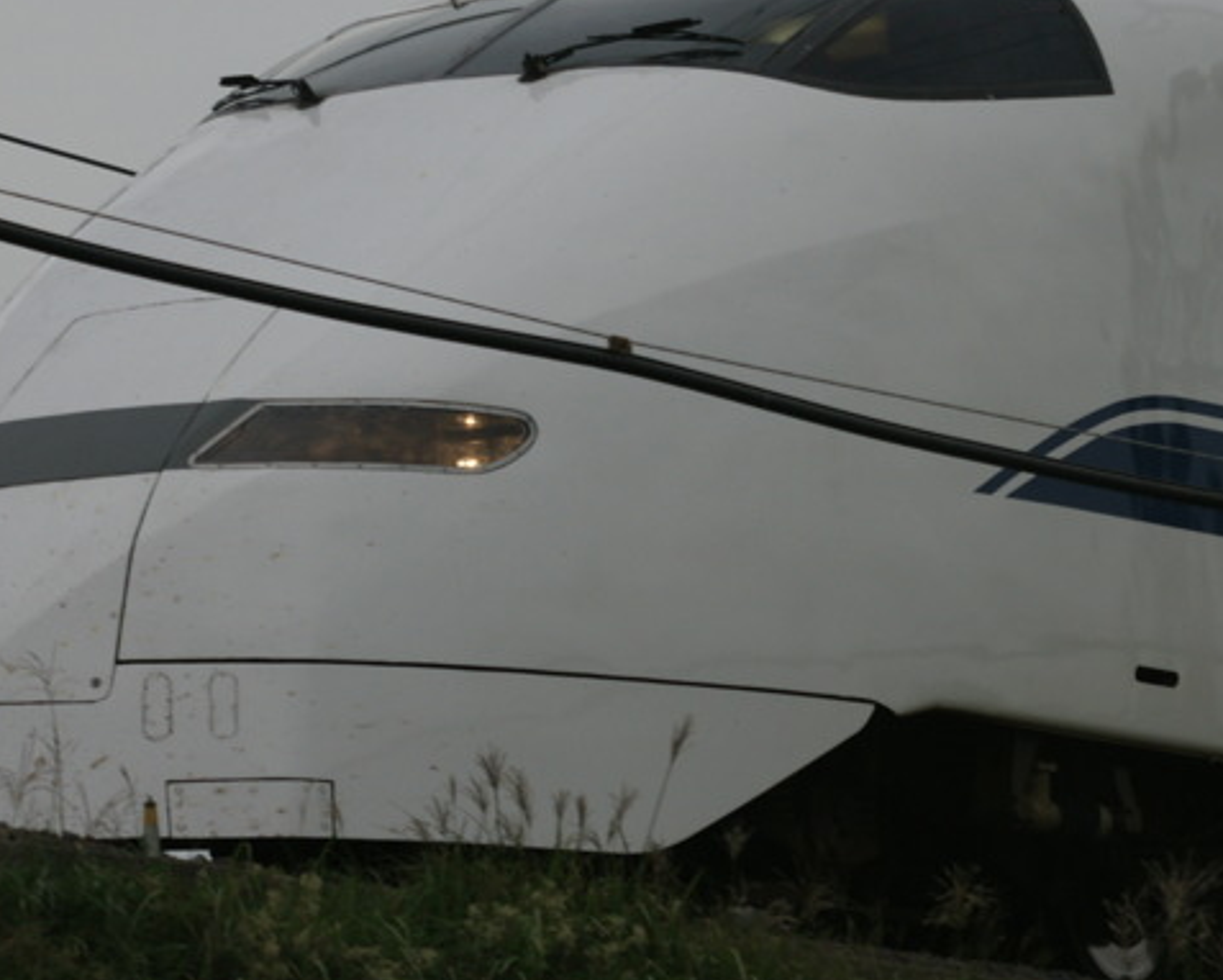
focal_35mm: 483
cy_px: 559
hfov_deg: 4.0
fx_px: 17490
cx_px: 1079
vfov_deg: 3.2
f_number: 6.3
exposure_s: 1/1600
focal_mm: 160
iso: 200
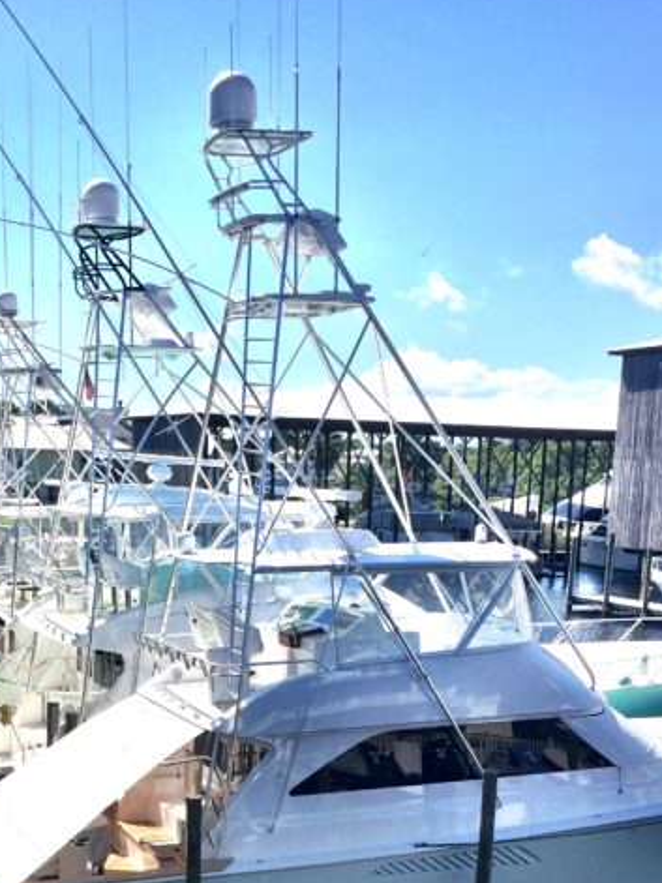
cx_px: 240
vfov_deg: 33.0
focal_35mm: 55
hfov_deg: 26.4
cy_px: 809
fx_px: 1403
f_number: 2.2
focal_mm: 4.15
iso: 32
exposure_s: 1/2475
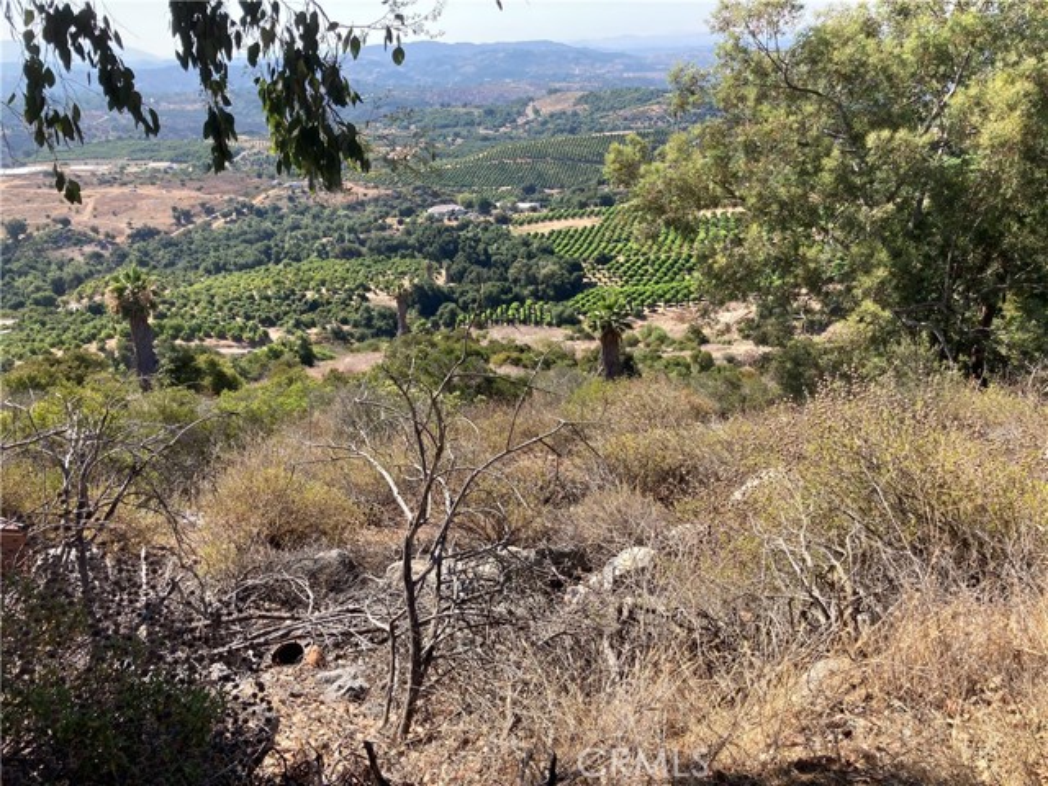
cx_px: 524
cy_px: 393
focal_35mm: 28
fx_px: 848
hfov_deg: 63.4
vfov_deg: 49.7
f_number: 1.8
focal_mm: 3.99
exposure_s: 1/762
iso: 20
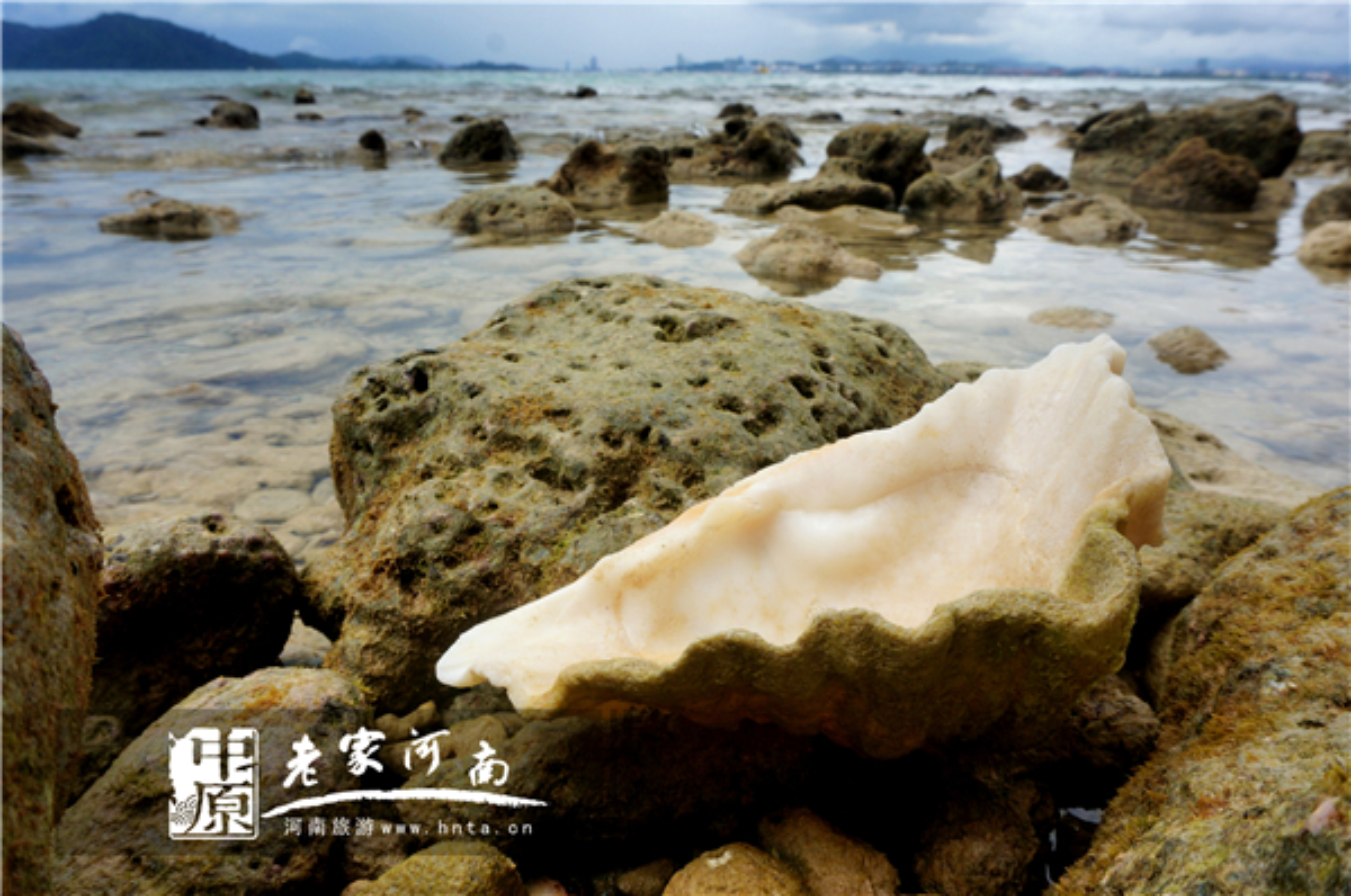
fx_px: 899
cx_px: 676
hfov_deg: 73.8
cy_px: 448
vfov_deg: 53.0
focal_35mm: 24
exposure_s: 1/100
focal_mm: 16
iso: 100
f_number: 13
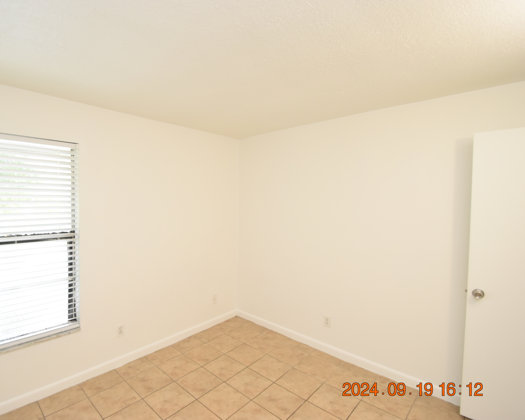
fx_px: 264
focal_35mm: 17
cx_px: 226
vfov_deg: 77.0
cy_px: 210
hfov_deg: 89.1
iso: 1100
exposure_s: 1/60
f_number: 3.5
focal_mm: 10
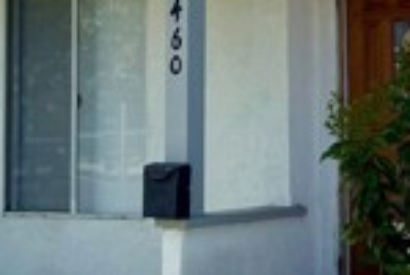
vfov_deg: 12.8
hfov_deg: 18.8
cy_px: 69
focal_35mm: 107
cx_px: 355
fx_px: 1221
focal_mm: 6.76
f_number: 1.78
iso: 100
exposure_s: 1/4673
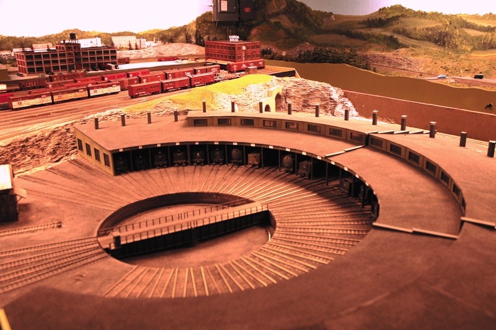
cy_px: 165
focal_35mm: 36
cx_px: 248
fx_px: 496
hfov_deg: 53.2
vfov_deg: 36.8
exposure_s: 1/30
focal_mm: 24
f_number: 3.8
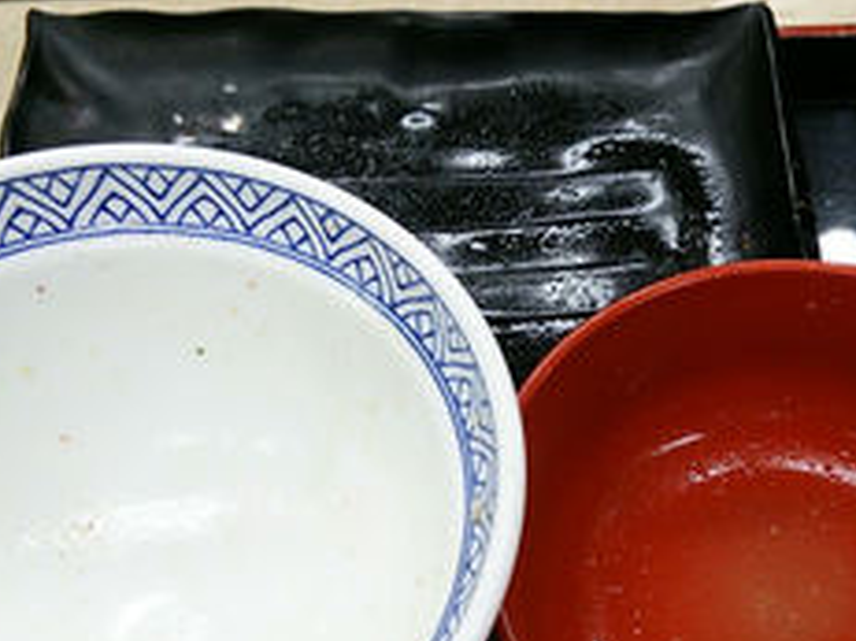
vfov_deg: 27.9
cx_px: 593
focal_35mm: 52
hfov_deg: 36.3
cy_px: 419
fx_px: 1285
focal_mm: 4.06
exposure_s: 1/59
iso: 80
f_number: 1.94
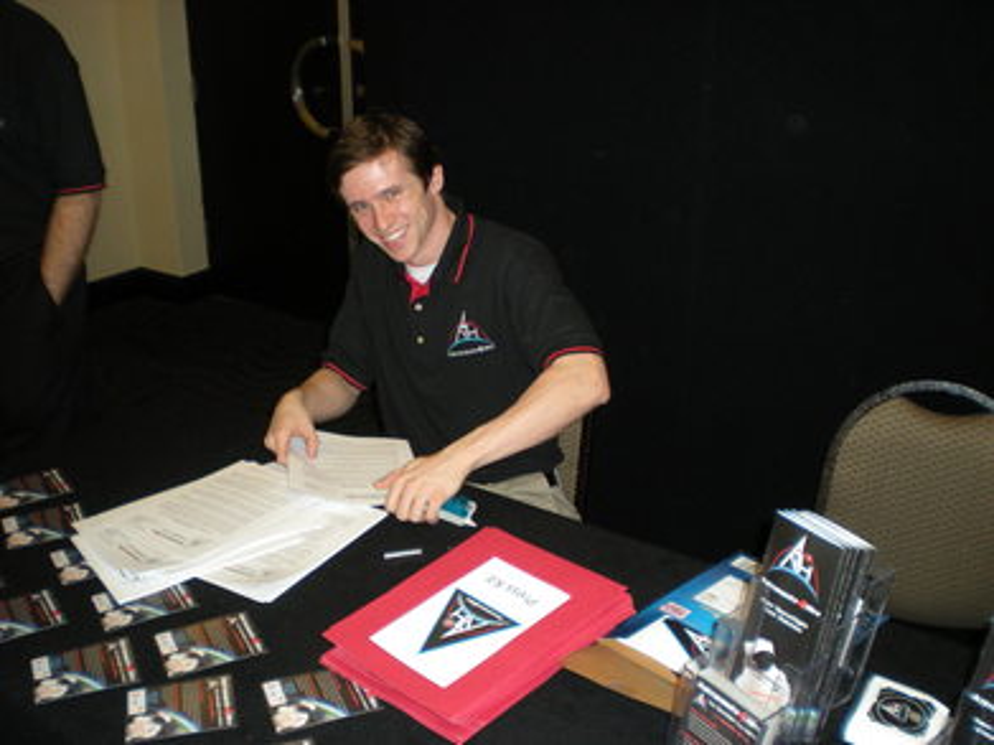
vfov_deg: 37.7
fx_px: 1091
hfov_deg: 49.0
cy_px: 372
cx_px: 497
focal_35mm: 38
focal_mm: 6.3
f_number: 3.1
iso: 176
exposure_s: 1/60
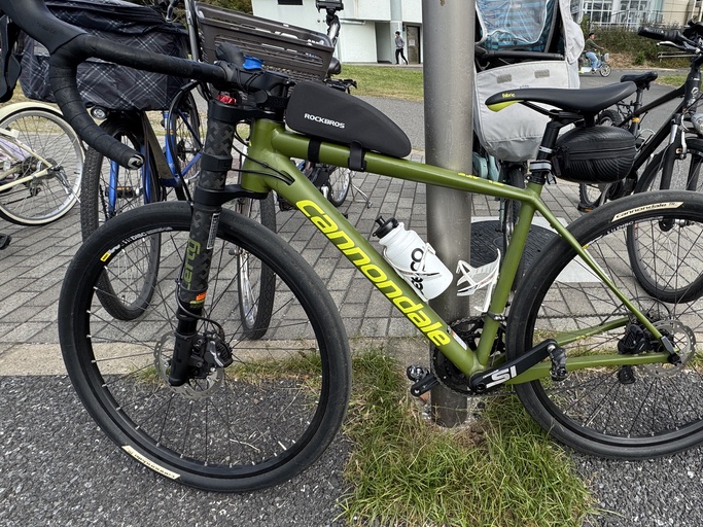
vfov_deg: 63.1
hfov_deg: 76.6
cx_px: 467
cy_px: 222
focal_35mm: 21
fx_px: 426
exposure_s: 1/796
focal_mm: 2.22
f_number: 2.2
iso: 40
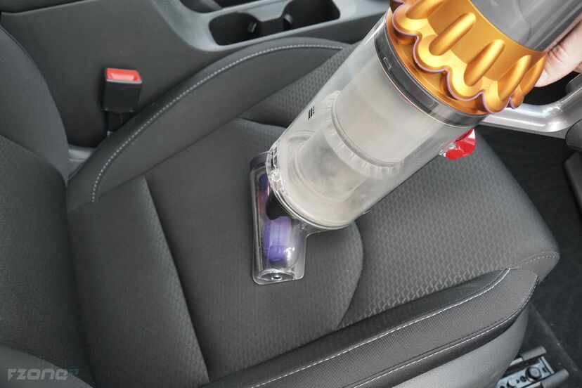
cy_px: 194
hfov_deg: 54.4
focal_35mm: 35
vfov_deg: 37.9
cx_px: 291
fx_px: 566
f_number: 7.1
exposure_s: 1/160
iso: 3200
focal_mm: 35
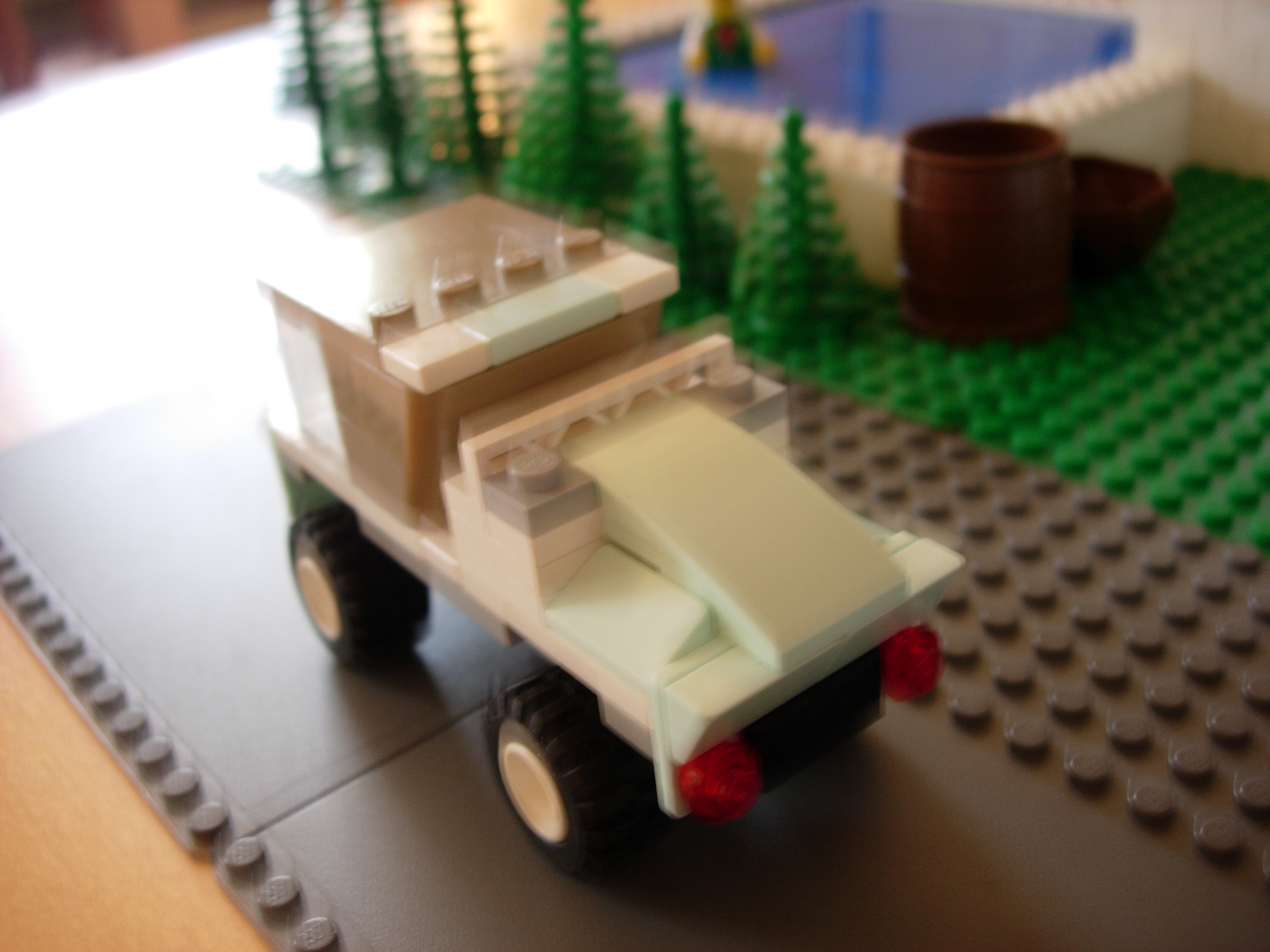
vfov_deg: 37.7
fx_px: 1394
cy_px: 476
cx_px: 635
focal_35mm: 38
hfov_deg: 49.0
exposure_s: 1/4.4
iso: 64
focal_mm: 7.8
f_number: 2.8
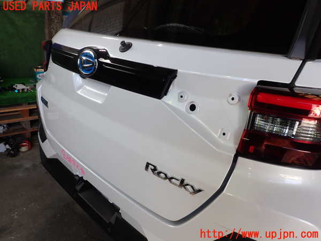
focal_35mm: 25
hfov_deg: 69.4
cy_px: 120
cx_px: 160
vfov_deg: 54.9
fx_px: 232
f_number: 2.8
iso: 100
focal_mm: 4.5
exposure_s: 1/60
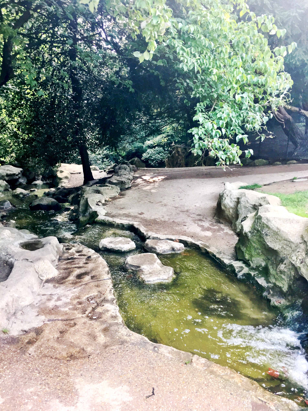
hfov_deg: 48.2
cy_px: 206
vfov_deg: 61.7
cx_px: 154
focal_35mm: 29
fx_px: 344
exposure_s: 1/33
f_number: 2.2
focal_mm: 4.15
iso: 25
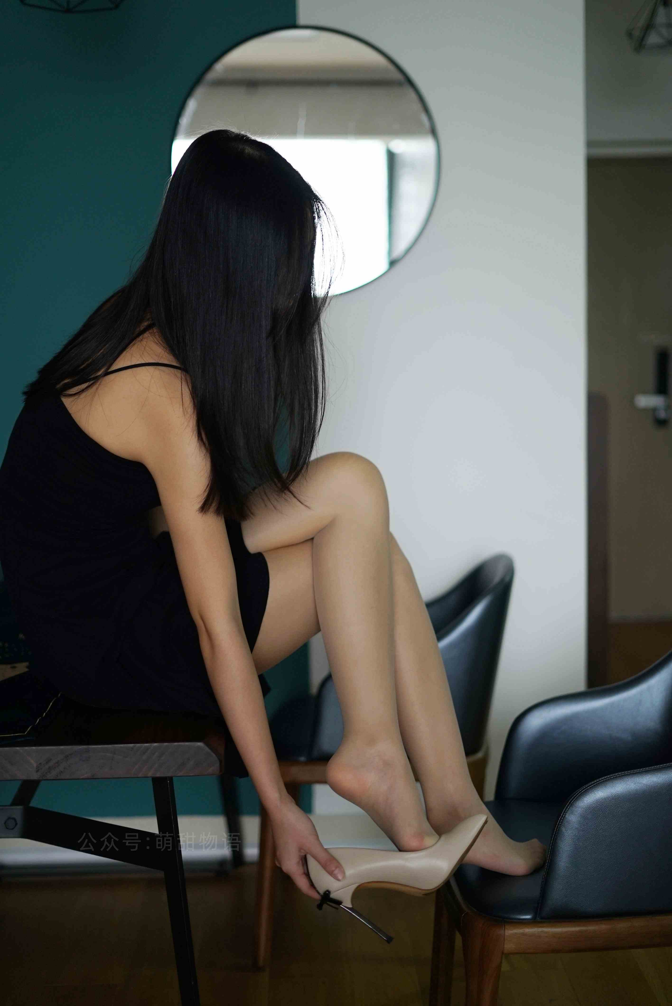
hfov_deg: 27.0
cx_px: 336
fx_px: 1398
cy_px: 503
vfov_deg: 39.6
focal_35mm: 50
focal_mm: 50
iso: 500
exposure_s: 1/160
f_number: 1.8
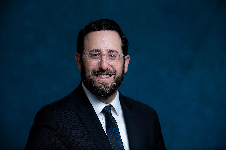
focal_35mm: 120
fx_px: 753
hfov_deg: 17.1
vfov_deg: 11.4
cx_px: 113
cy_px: 75
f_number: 5.6
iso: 320
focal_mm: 120
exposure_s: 1/200
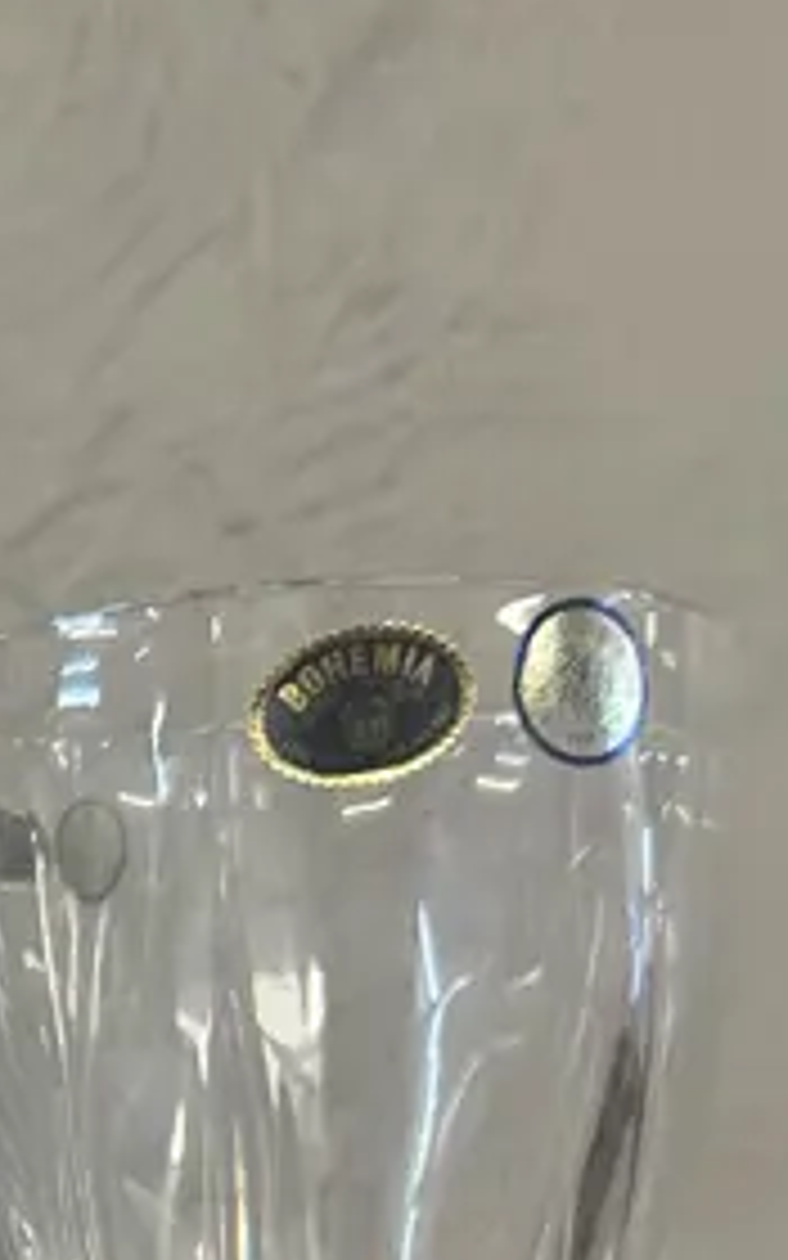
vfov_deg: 20.5
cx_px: -567
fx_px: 3196
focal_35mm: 93
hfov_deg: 12.9
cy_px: 1620
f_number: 1.78
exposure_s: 1/50
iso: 125
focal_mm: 6.86
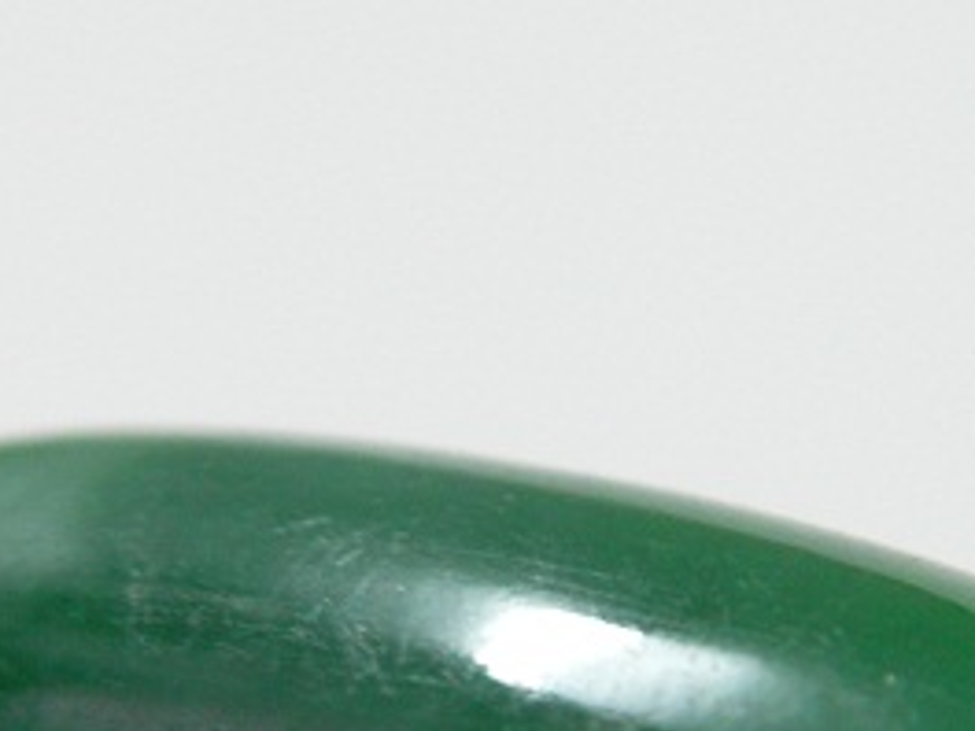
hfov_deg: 20.0
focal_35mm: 98
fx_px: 2760
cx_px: 395
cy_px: 646
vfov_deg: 14.9
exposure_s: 1/2
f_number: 3.3
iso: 107
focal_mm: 6.3
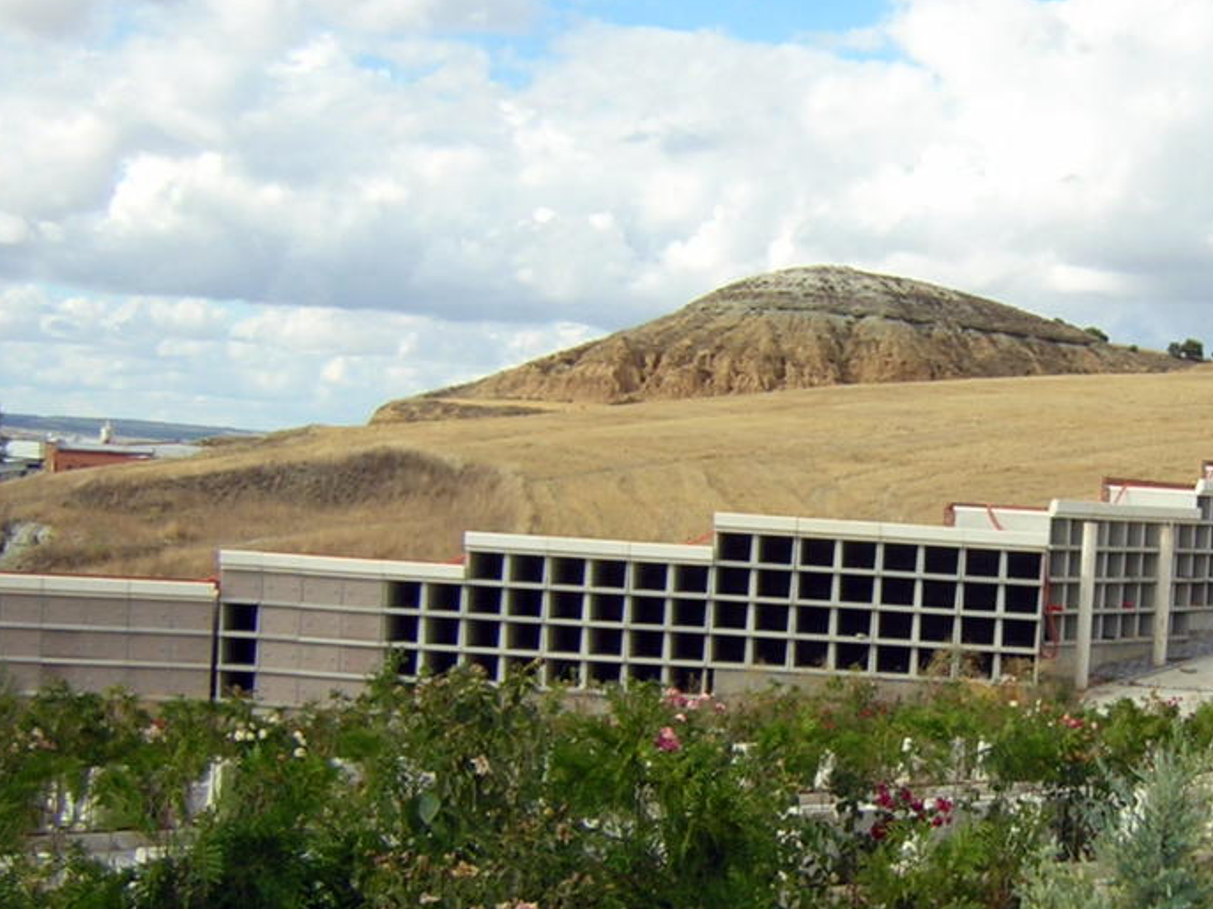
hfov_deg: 29.8
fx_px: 2207
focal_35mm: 63
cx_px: 1013
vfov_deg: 23.2
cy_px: 562
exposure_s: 1/226
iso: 100
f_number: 5.2
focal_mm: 4.7
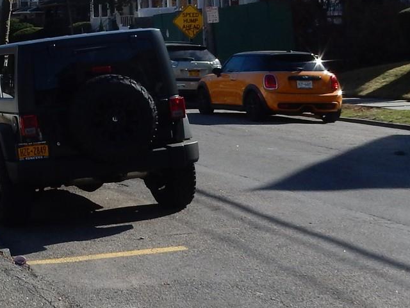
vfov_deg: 18.1
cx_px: -140
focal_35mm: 80
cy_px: 22
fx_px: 948
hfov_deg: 21.7
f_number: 4.2
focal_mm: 4.5
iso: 125
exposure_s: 1/1000
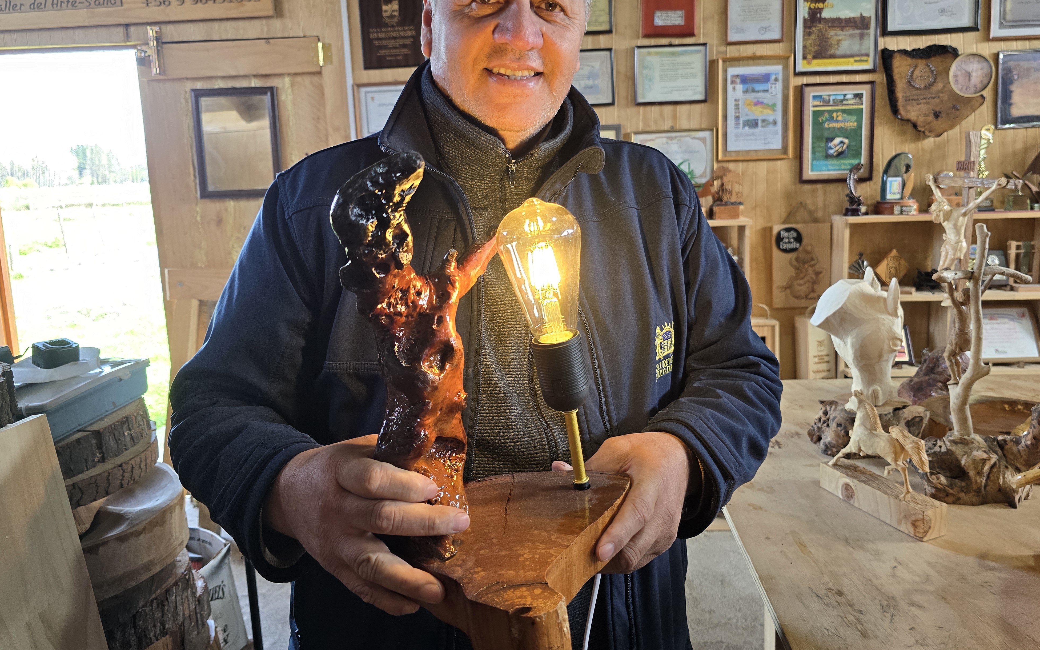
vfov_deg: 49.0
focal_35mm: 25
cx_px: 528
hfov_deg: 72.5
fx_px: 709
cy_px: 263
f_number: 1.7
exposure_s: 1/100
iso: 125
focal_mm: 6.3
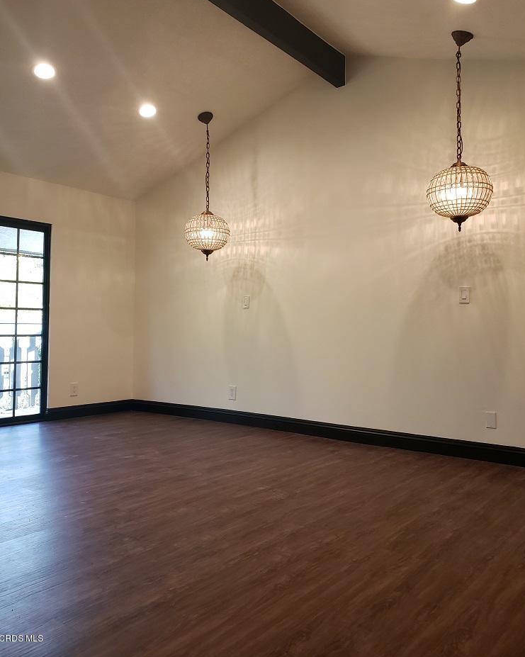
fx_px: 544
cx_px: 260
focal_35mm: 28
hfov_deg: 51.5
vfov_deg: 62.1
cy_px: 301
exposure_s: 1/60
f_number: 2.4
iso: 200
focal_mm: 4.3
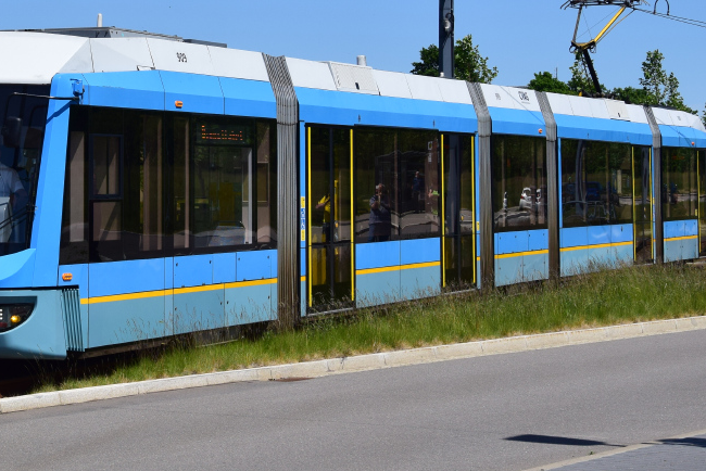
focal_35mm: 114
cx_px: 161
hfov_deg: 17.8
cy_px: 19
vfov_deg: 11.9
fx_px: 2237
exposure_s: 1/1000
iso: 200
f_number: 6.3
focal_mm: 38
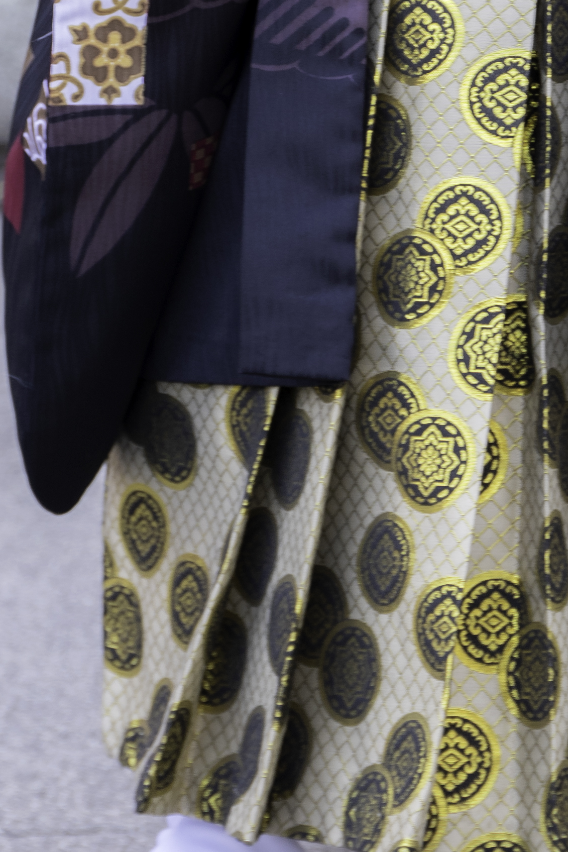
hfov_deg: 4.9
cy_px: -373
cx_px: 503
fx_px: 6696
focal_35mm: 283
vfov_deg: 7.2
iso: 250
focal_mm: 80
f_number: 5.6
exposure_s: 1/100
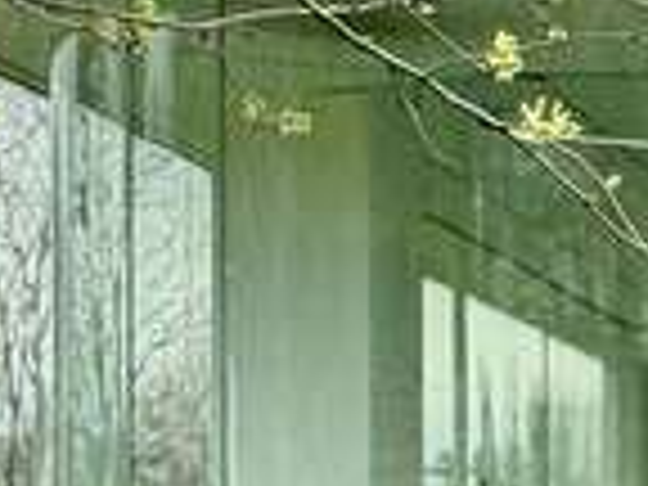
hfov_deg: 7.2
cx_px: 1233
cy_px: 626
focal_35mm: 266
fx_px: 4979
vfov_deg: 5.6
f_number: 1.78
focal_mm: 6.86
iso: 64
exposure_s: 1/1681
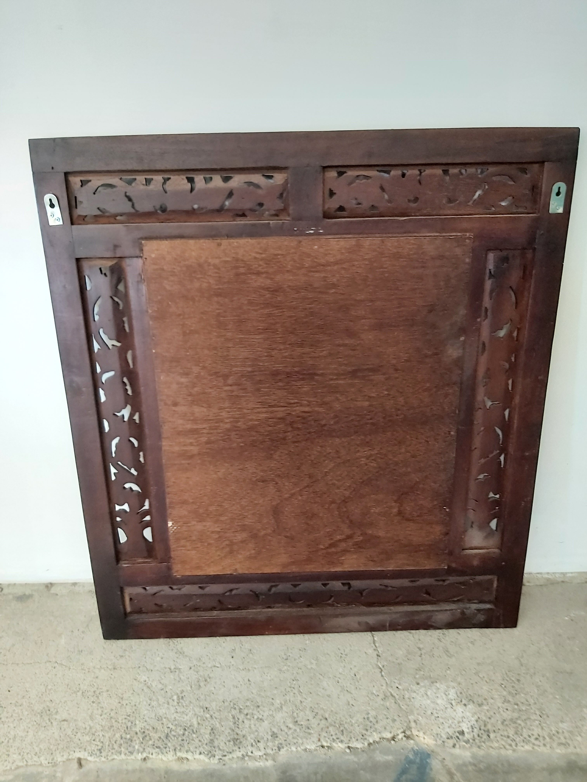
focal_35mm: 26
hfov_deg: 53.1
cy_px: 391
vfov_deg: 67.3
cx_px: 294
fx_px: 588
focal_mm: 3.92
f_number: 1.7
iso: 400
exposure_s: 1/24
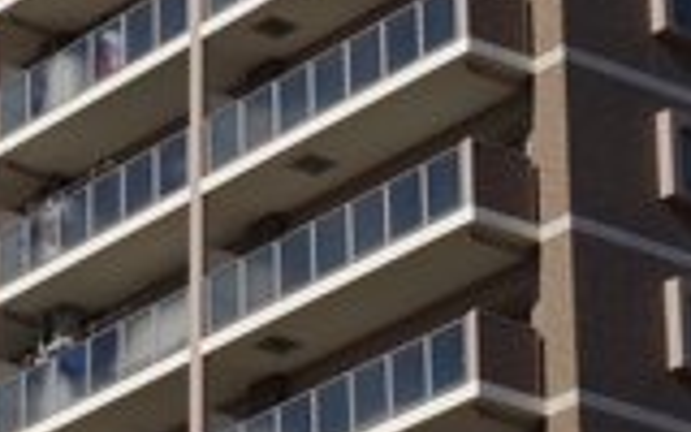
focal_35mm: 250
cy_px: -119
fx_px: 4708
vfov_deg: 5.2
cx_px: 164
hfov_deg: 8.4
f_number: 16
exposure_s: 1/250
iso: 400
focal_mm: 42.5
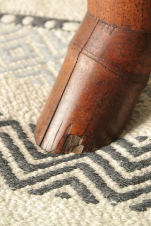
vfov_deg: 18.7
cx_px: 97
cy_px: 69
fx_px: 686
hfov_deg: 12.6
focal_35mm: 109
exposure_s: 1/50
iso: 1600
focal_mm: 50
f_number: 5.6
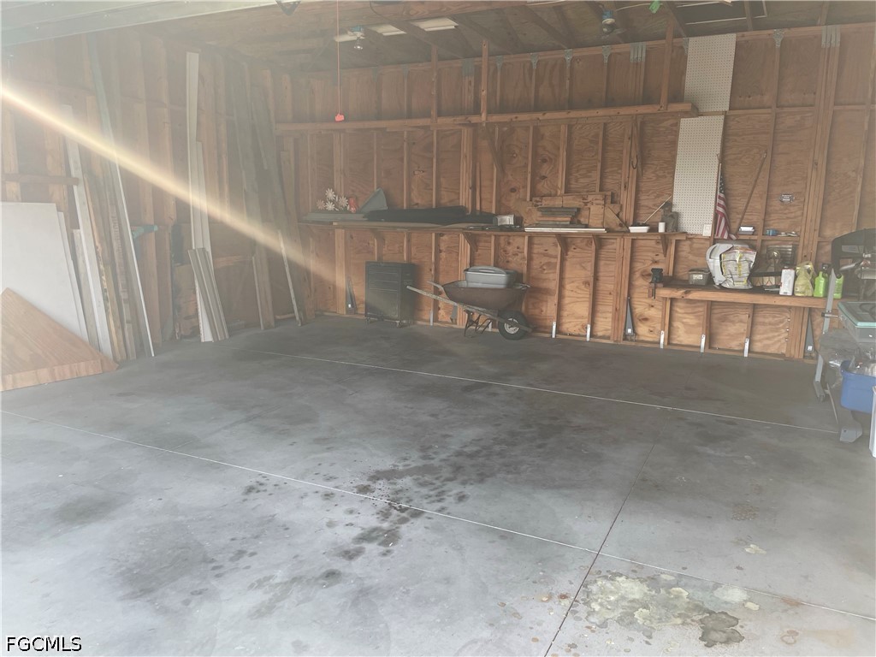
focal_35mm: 26
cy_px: 328
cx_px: 438
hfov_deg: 67.3
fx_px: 658
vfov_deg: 53.1
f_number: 1.6
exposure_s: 1/205
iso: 32
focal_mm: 4.2
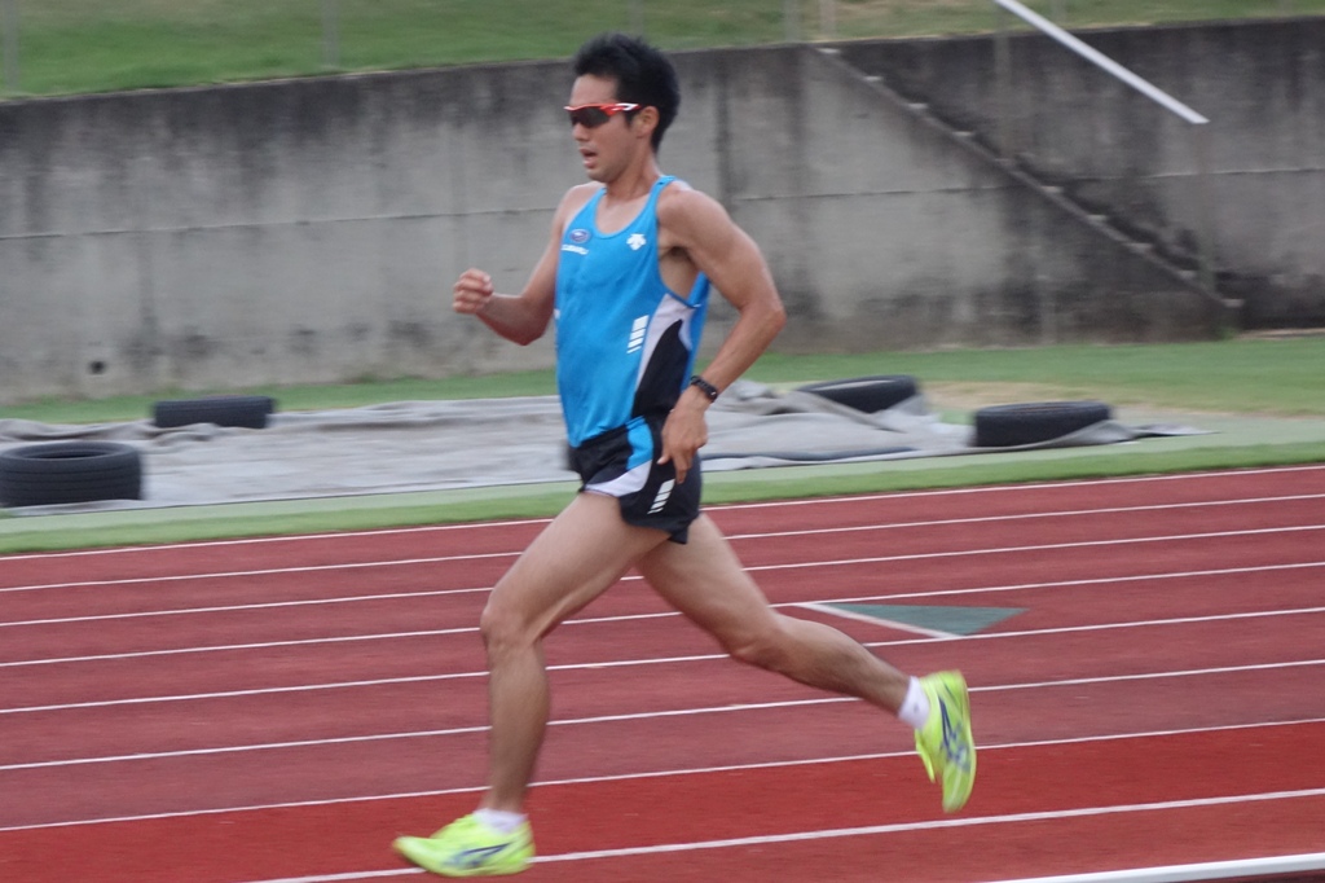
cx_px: 662
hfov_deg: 20.4
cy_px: 442
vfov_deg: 13.7
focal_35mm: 100
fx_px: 3679
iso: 800
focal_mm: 36.97
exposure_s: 1/160
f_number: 4.9
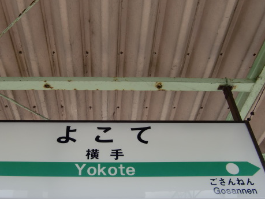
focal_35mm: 39
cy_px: 127
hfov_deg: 47.5
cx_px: 104
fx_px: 299
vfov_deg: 36.6
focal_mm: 4.9
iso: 64
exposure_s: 1/250
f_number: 2.6
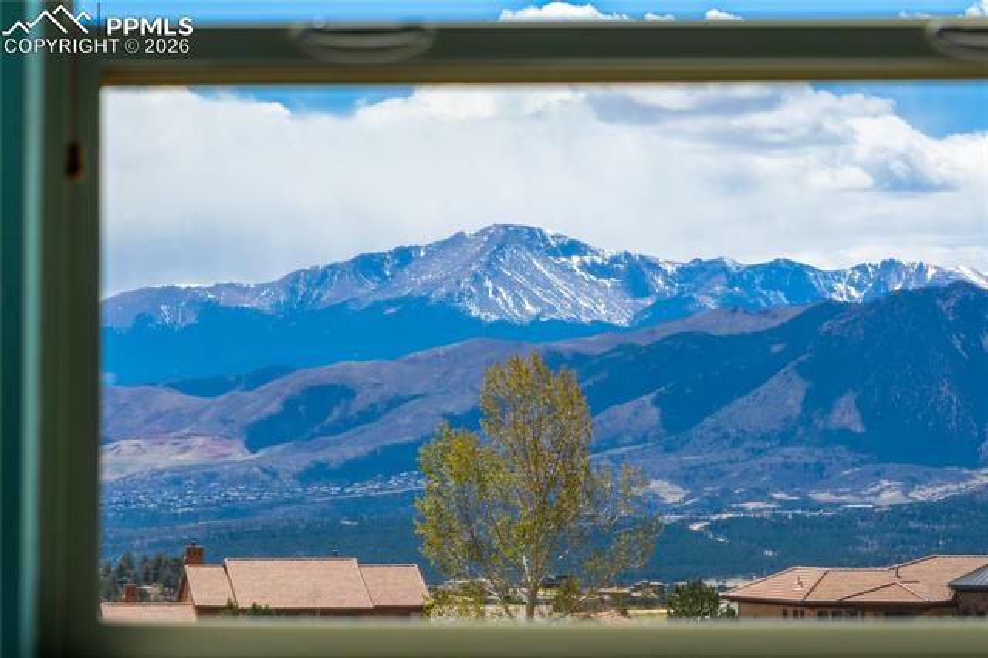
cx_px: 494
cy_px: 329
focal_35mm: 135
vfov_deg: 10.1
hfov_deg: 15.2
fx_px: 3703
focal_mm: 90
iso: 100
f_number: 7.1
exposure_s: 1/320
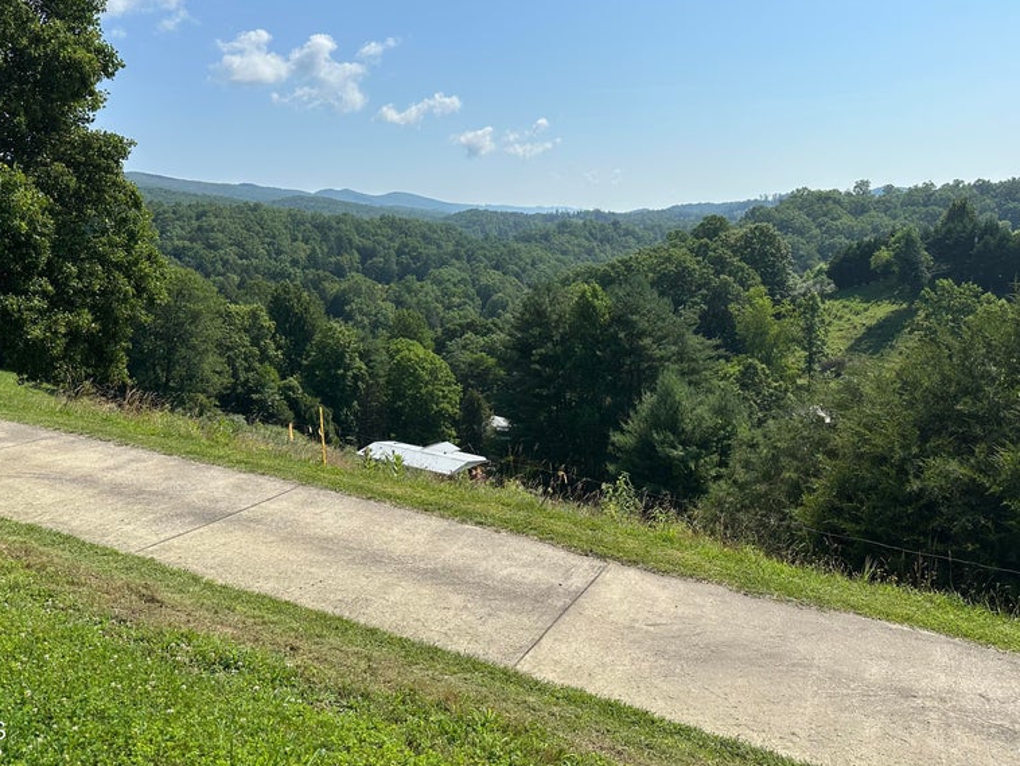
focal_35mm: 27
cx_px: 474
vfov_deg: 51.3
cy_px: 339
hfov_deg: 65.2
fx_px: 796
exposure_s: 1/7042
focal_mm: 6.86
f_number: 1.78
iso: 80
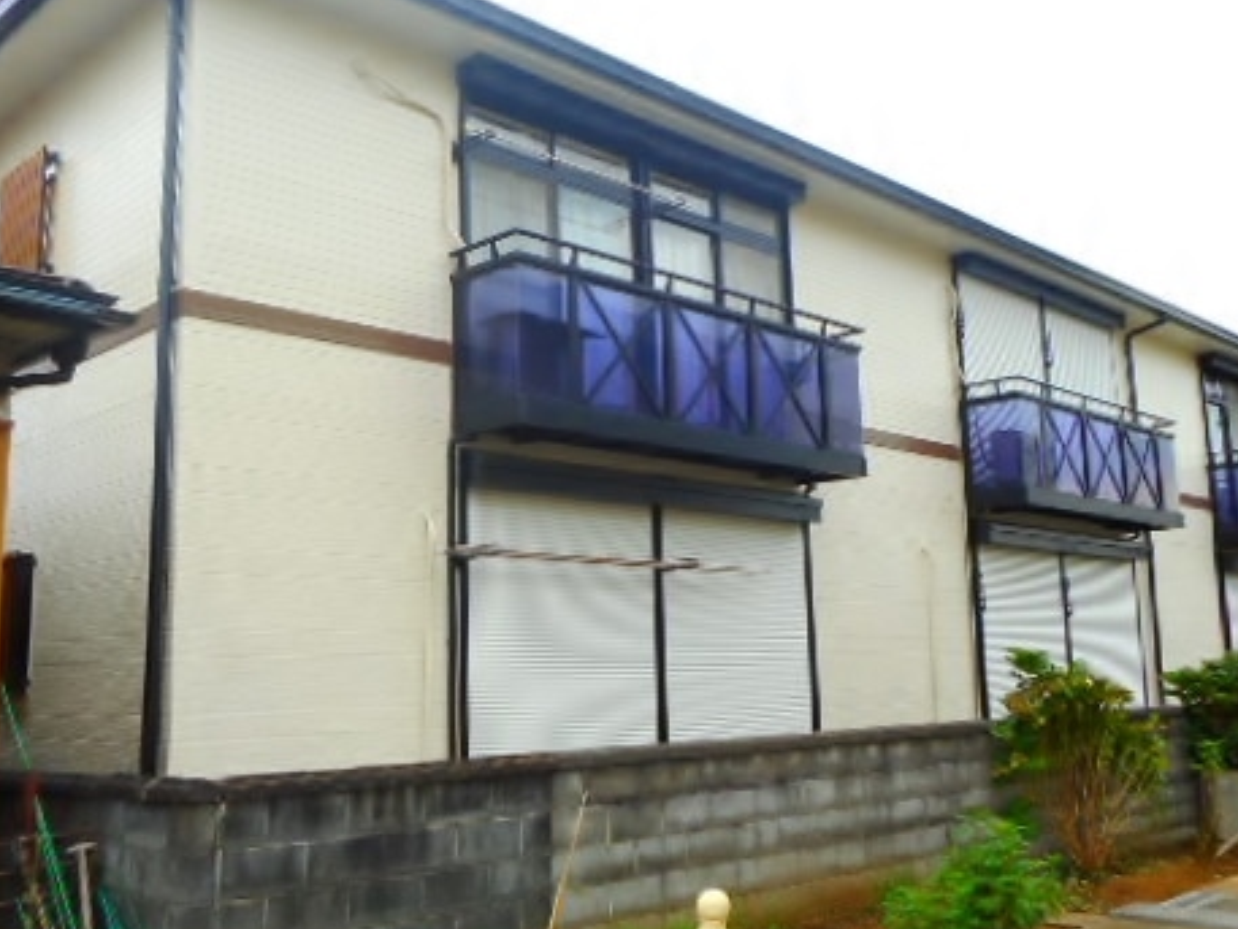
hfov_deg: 52.6
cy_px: 444
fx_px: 1252
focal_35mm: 35
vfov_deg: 40.7
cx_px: 639
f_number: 3.7
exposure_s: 1/80
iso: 80
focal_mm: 4.5
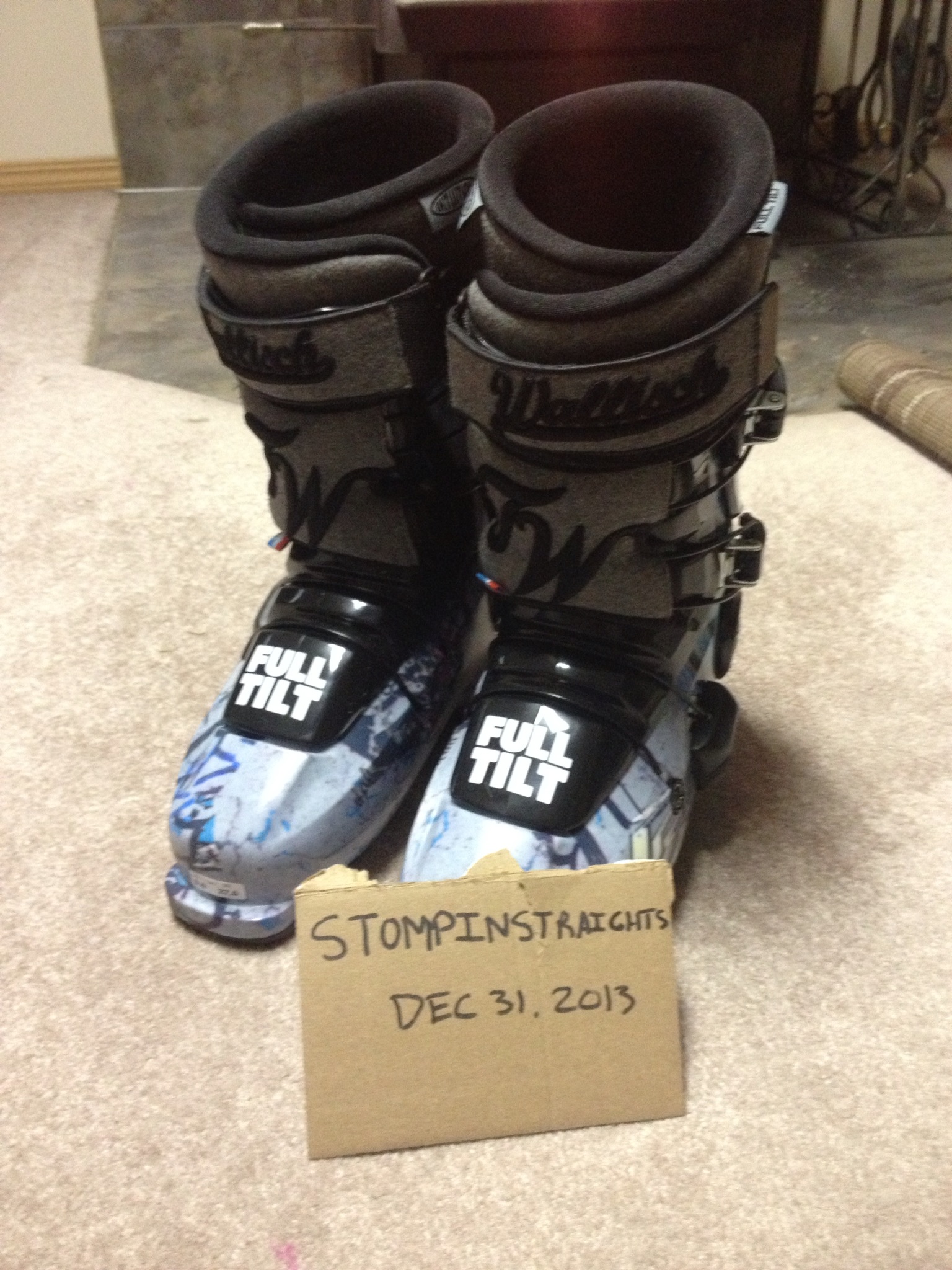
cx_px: 476
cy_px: 635
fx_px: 1283
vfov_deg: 52.6
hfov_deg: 40.7
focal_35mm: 35
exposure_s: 1/17
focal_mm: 4.28
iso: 400
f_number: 2.4
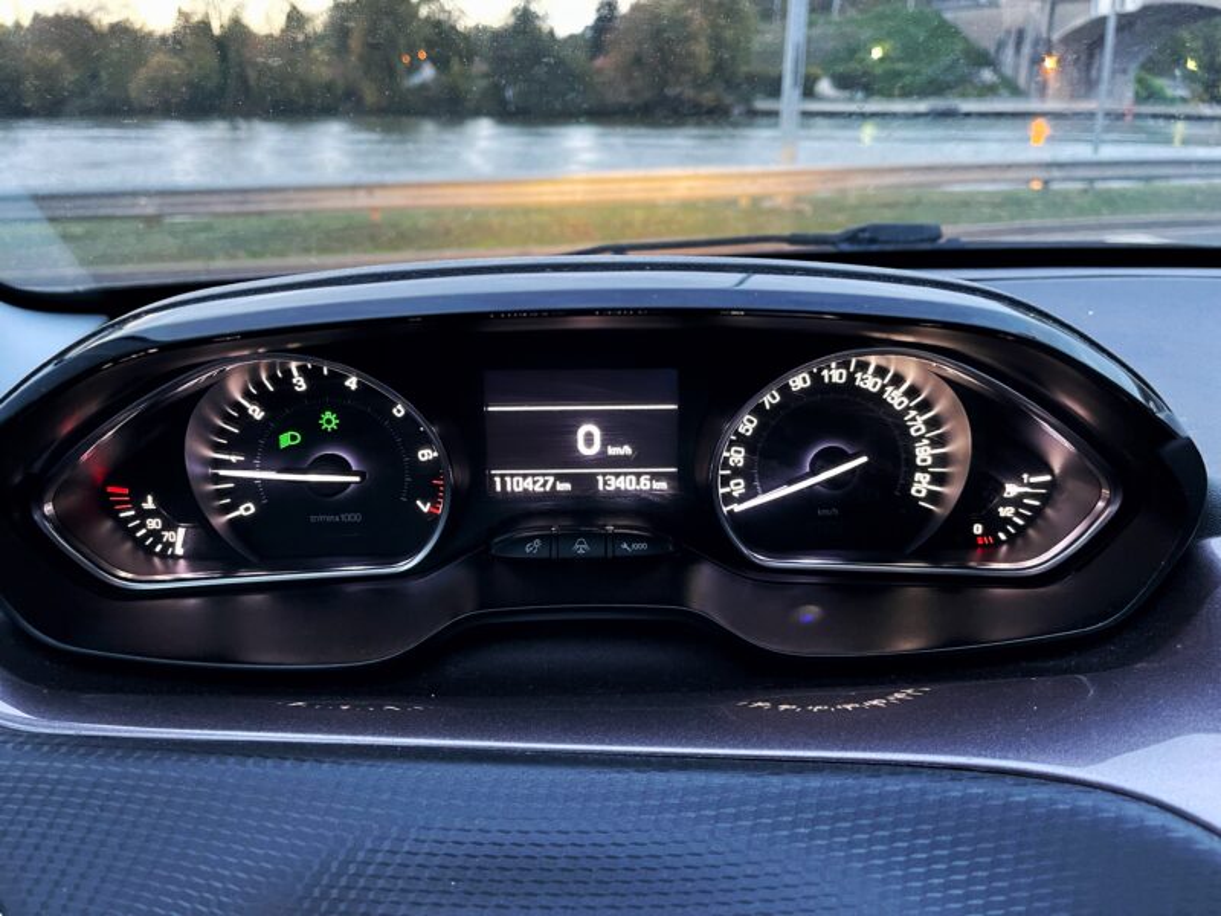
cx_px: 610
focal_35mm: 26
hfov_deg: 67.3
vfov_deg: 53.1
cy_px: 458
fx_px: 917
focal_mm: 5.1
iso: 640
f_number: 1.6
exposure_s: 1/33
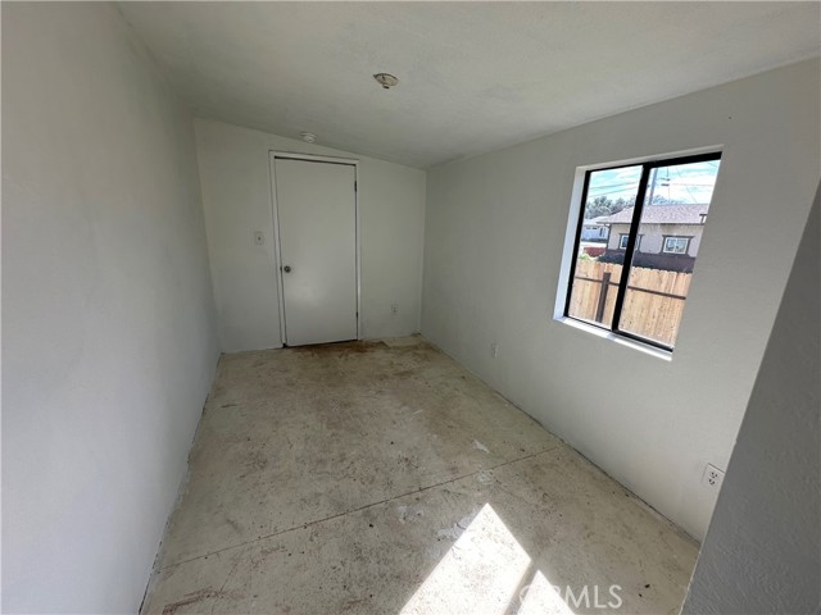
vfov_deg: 85.7
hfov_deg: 102.1
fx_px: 332
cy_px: 308
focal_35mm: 14
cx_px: 410
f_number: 2.2
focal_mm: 2.22
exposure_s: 1/241
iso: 40
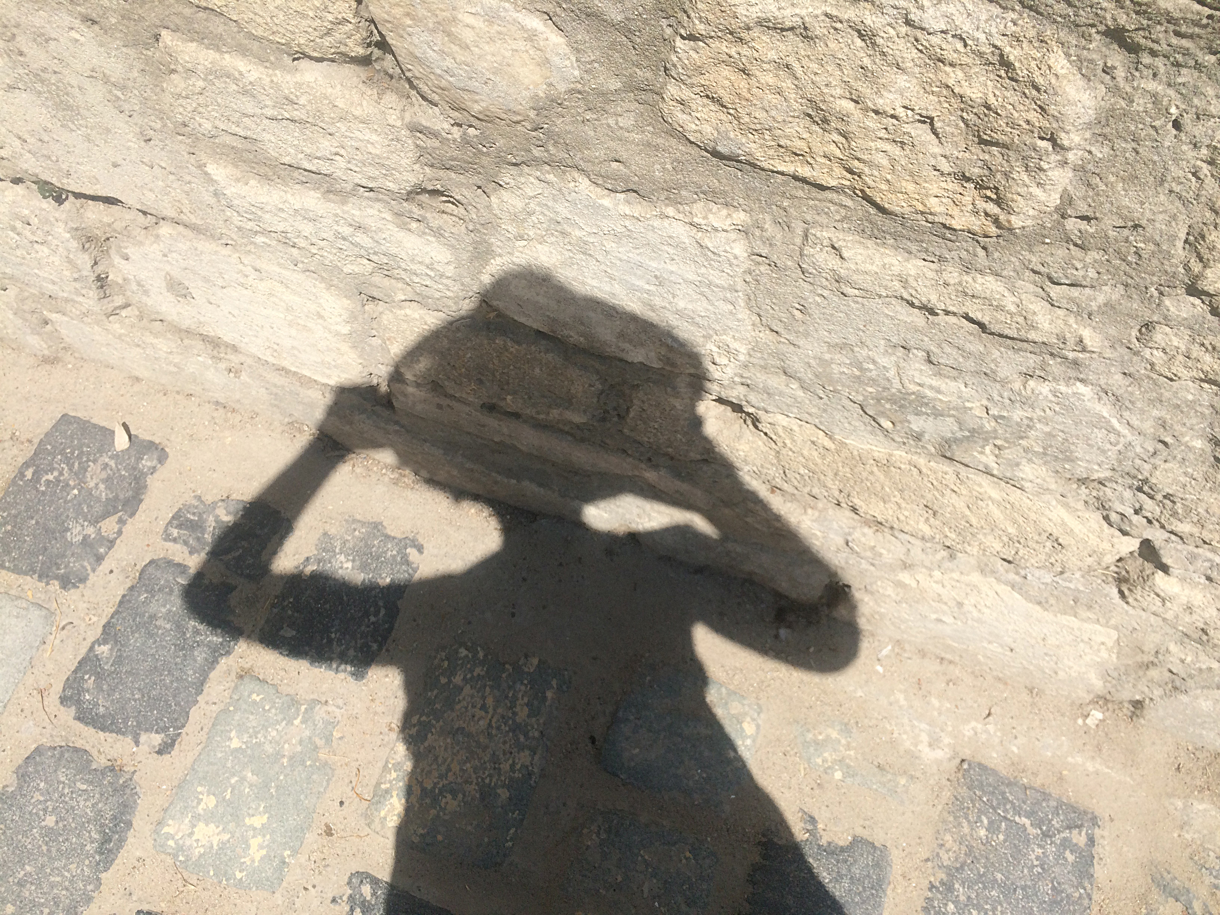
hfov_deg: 61.7
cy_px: 458
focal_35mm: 29
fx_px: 1022
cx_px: 610
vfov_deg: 48.2
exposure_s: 1/3425
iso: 32
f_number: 2.2
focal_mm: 4.15
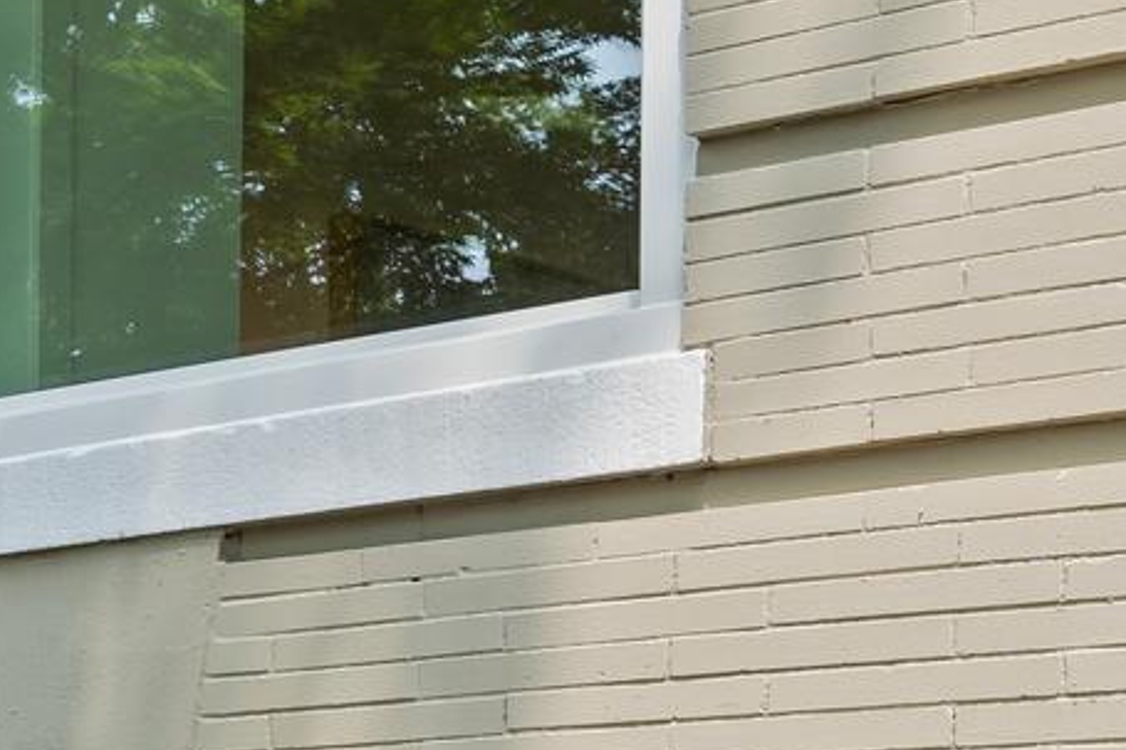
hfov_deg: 16.9
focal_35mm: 108
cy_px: 949
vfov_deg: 12.3
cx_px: -646
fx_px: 3377
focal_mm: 24
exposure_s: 1/800
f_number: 4.5
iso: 200
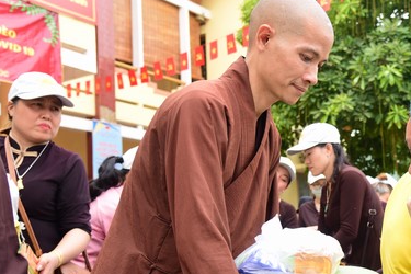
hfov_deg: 32.7
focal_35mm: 59
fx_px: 674
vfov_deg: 22.8
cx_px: 346
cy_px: 203
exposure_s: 1/100
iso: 125
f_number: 5.6
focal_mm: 34
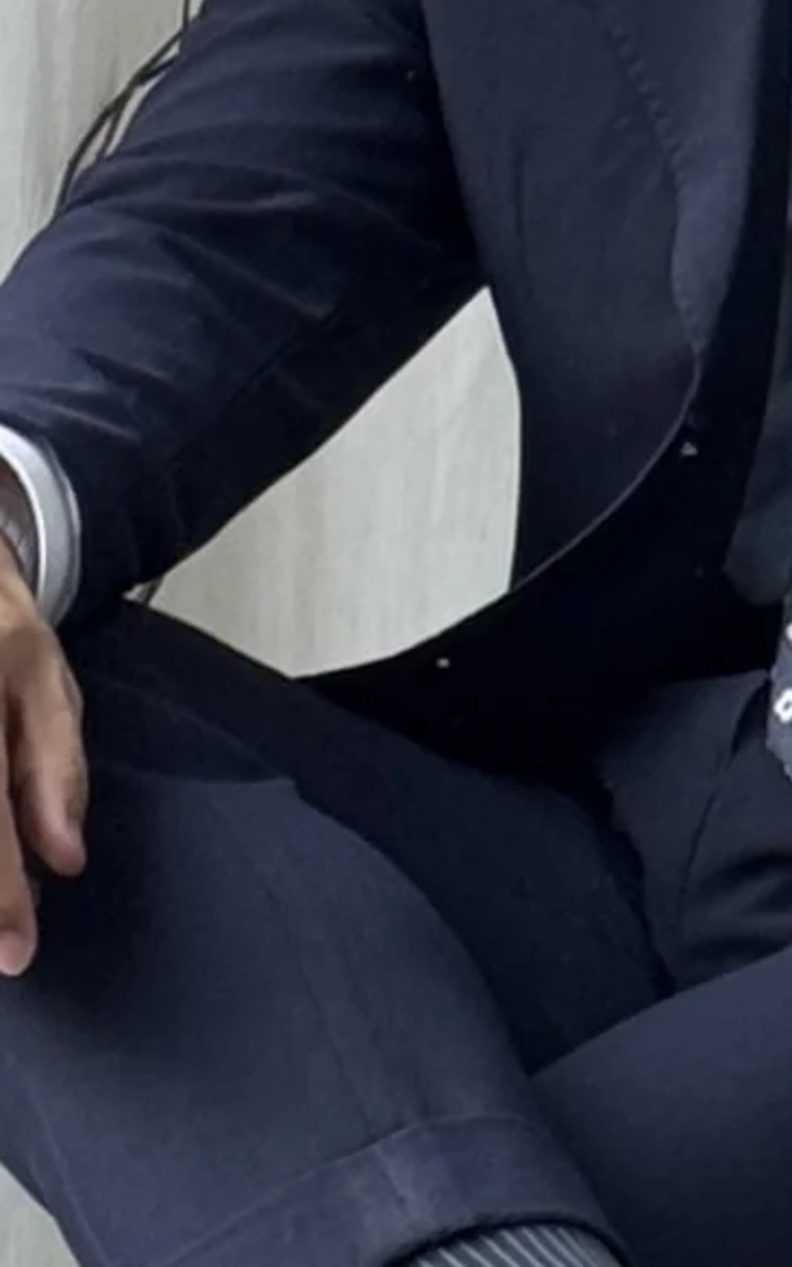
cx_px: 818
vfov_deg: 16.5
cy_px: 852
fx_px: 4349
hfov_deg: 10.3
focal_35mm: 126
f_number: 1.78
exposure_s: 1/117
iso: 100
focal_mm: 6.76
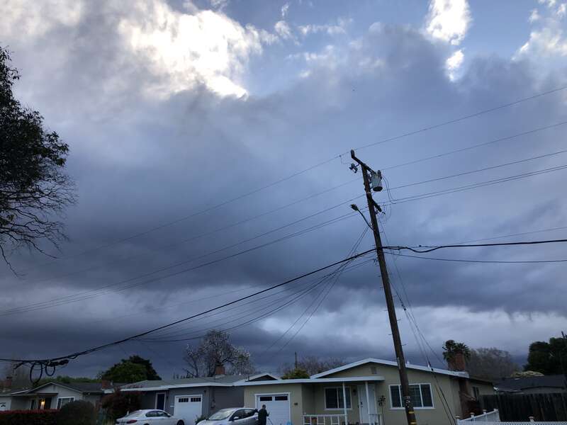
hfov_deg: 63.4
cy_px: 212
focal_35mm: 28
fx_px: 459
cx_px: 284
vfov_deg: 49.7
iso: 20
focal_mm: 4
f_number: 1.8
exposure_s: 1/317
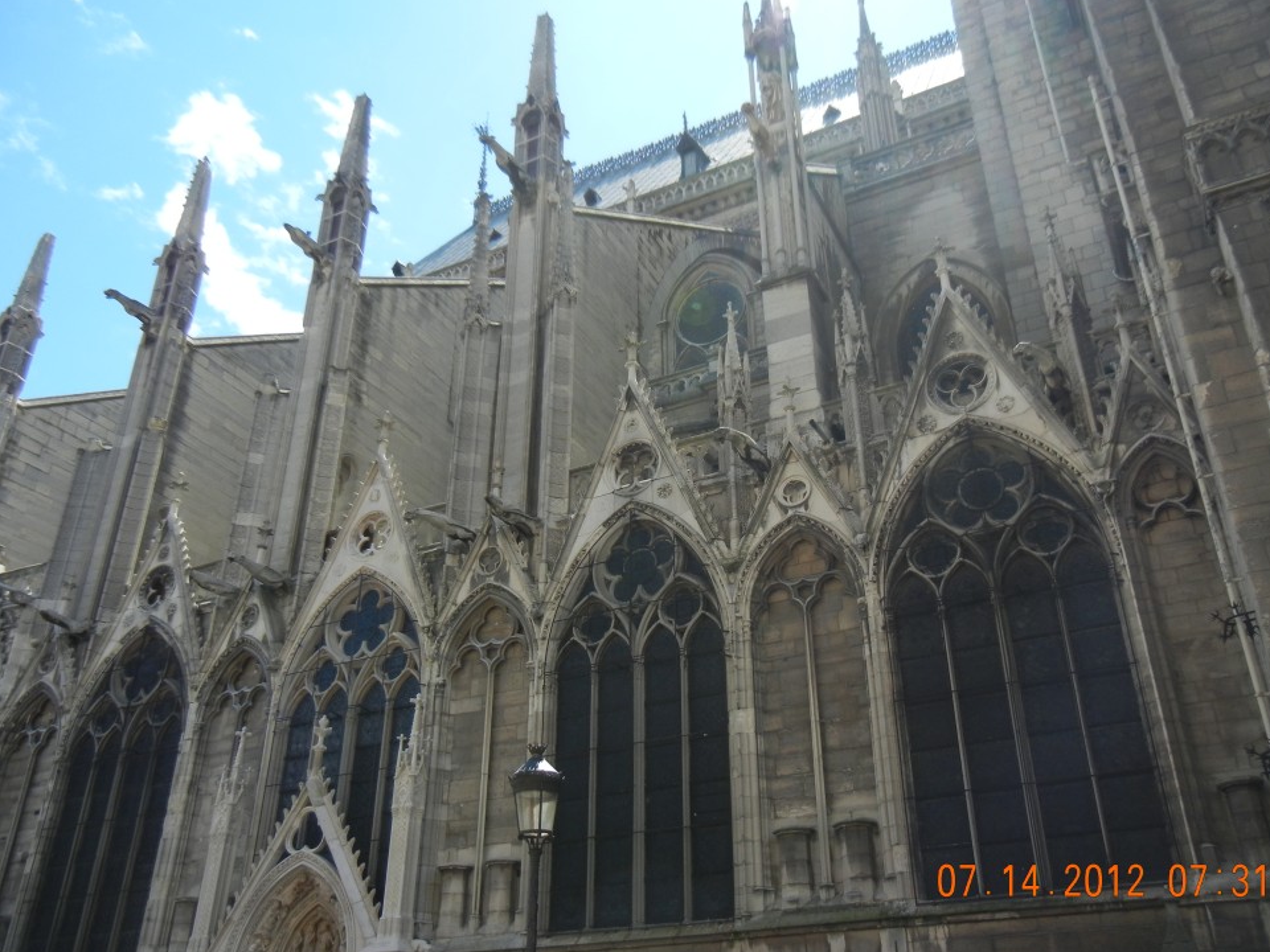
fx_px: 1174
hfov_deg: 56.8
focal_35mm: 32
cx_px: 676
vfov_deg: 44.2
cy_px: 479
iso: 160
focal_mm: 5.4
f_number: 3.5
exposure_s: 1/750
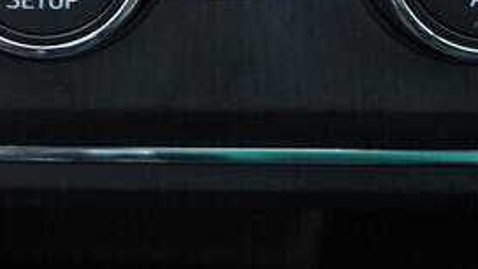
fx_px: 1800
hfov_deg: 15.0
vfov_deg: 8.1
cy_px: -289
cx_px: 40
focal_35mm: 142
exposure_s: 1/40
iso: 400
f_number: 2.8
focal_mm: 24
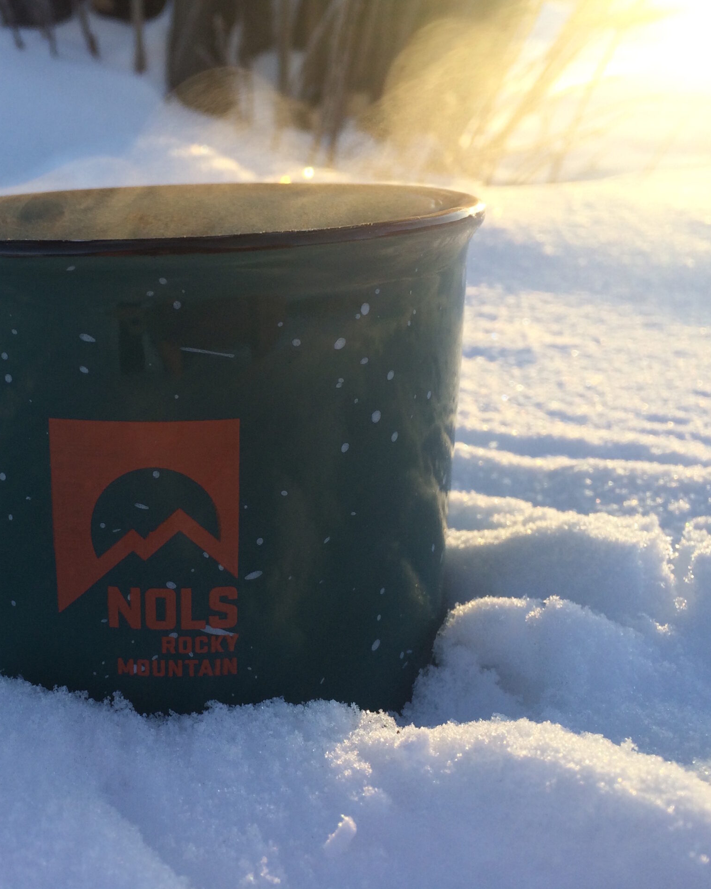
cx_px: 121
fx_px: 999
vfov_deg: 47.9
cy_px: 447
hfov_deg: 37.5
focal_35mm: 38
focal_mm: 4.15
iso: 32
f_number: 2.2
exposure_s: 1/376
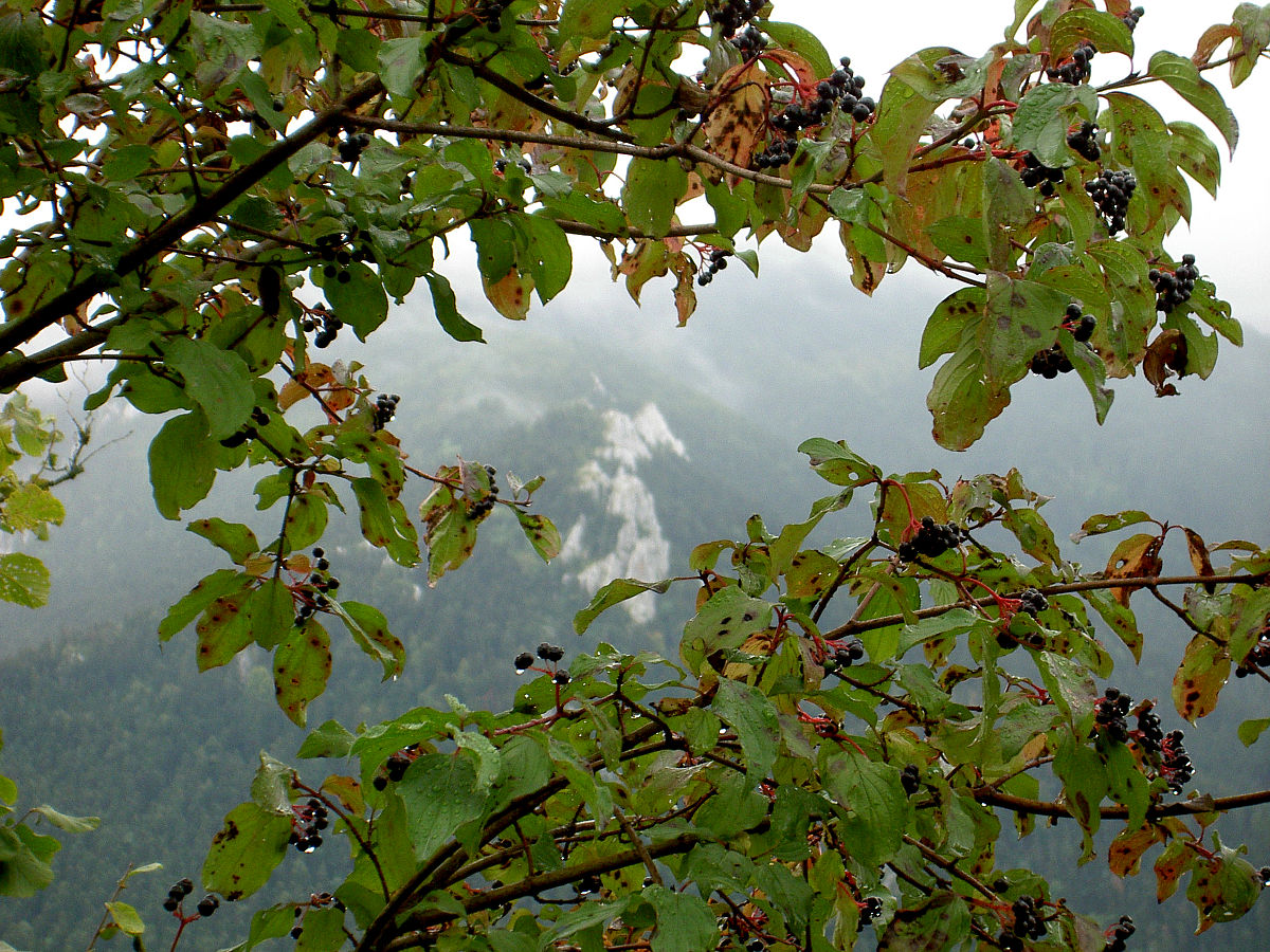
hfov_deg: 19.3
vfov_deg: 14.5
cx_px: 635
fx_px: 3742
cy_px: 476
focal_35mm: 102
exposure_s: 1/125
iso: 100
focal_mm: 16.8
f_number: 4.9
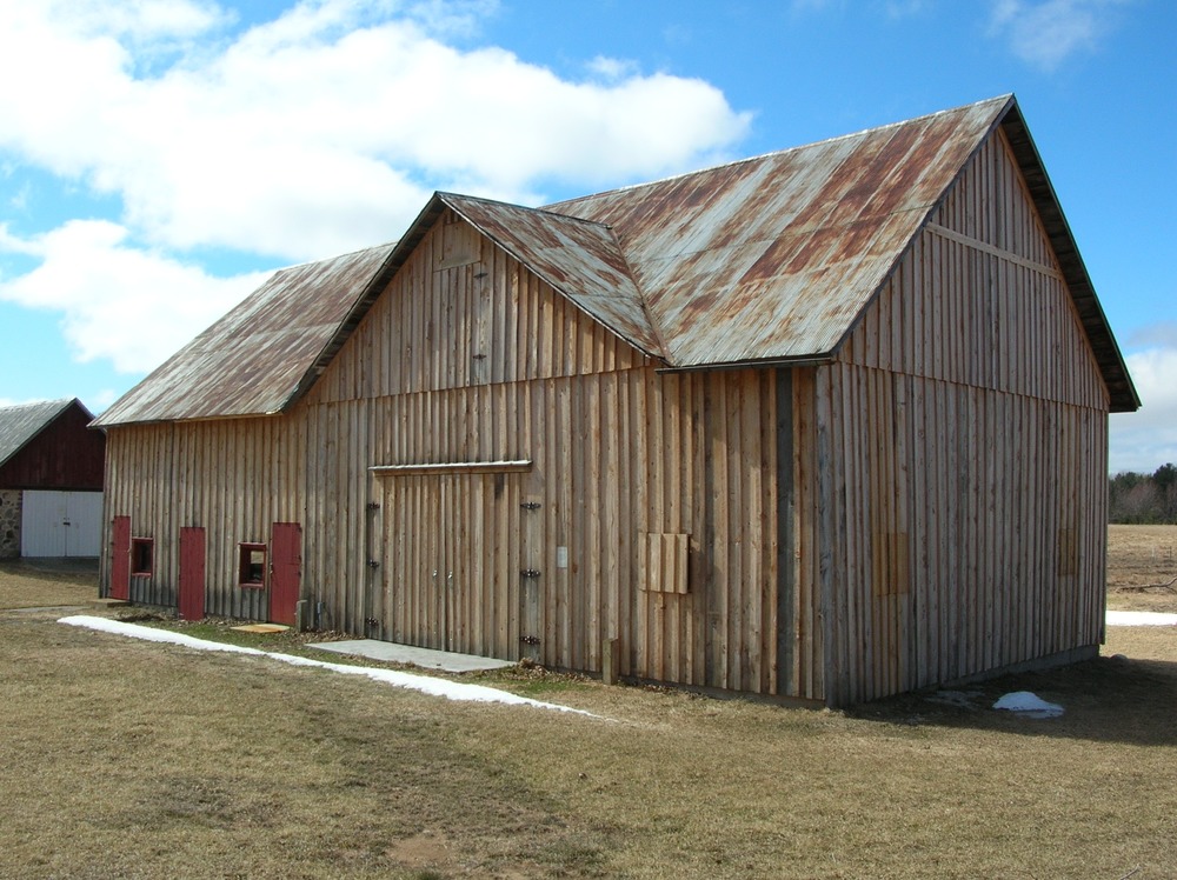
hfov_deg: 52.7
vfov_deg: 40.6
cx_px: 588
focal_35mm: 35
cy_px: 440
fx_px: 1189
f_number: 5.6
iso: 50
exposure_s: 1/290
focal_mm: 5.8
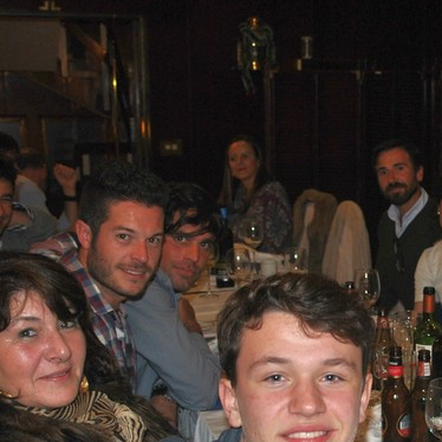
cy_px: 309
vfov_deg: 27.1
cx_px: 416
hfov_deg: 26.2
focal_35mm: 63
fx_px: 910
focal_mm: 18
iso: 200
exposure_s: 1/60
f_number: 3.5
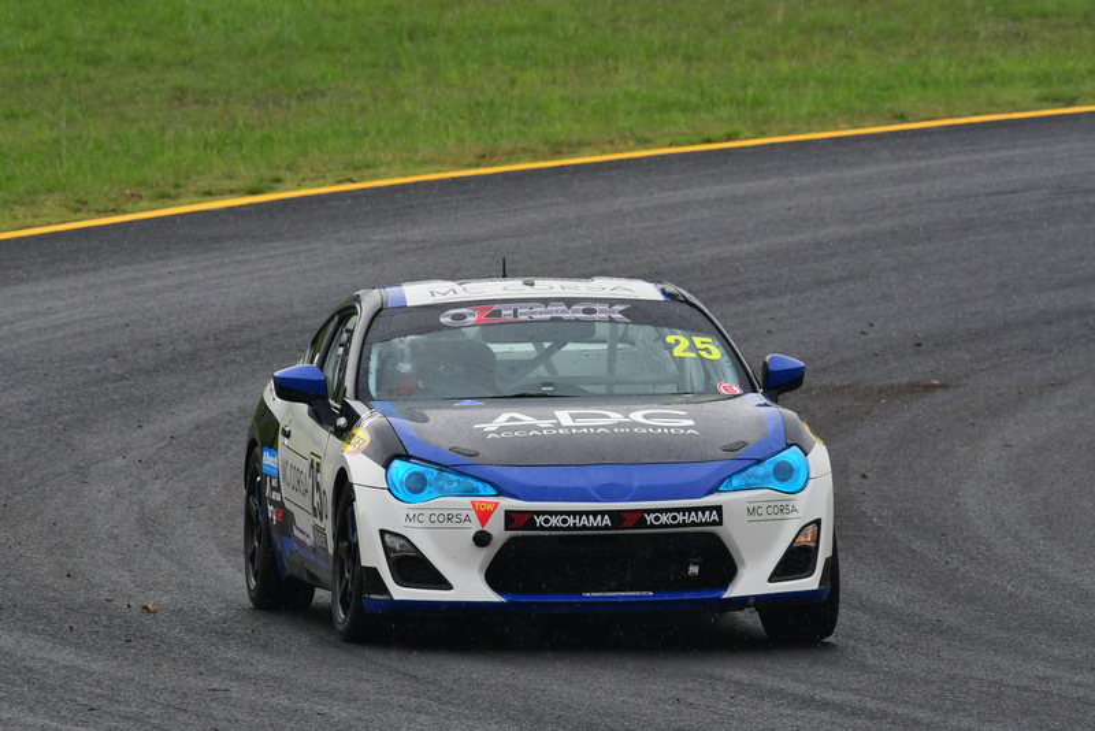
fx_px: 18256
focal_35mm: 600
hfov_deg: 3.4
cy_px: 366
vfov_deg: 2.3
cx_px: 548
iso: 1000
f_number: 11
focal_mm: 400
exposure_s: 1/640
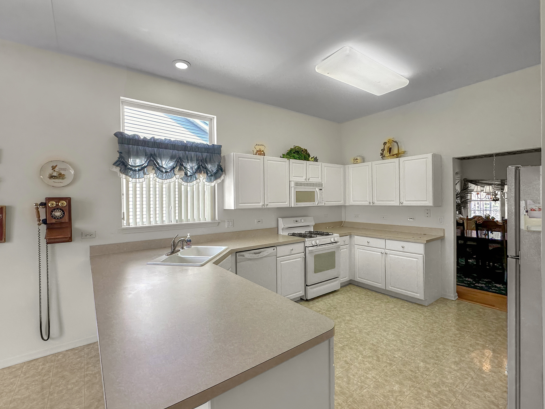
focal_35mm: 15
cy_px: 211
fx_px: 236
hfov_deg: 98.1
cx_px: 261
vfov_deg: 81.7
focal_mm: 2.22
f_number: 2.2
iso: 64
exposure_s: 1/120
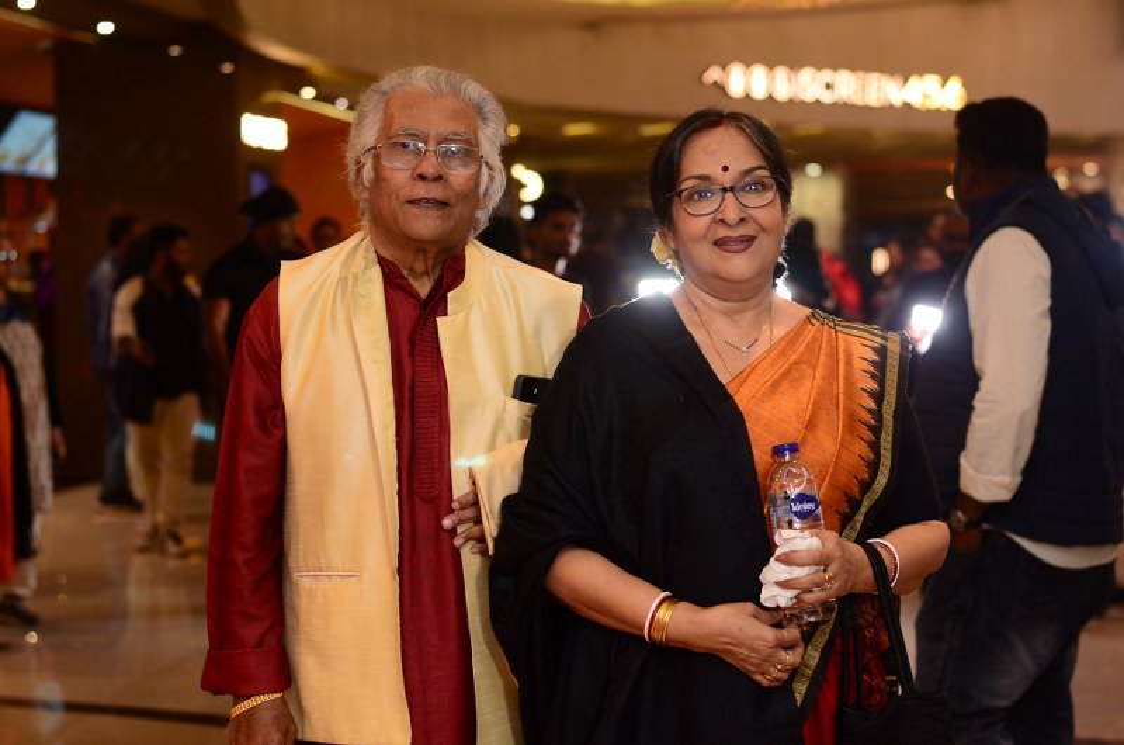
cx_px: 562
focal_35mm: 75
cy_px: 372
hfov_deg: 27.0
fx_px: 2337
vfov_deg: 18.1
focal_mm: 50
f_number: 2.8
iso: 800
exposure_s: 1/125
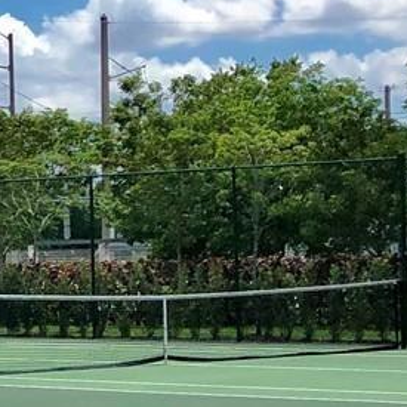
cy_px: 225
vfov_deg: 12.1
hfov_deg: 10.5
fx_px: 1916
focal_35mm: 144
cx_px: -570
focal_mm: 4
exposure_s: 1/3472
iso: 25
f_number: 1.8
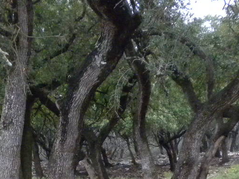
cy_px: 279
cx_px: 66
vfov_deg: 12.0
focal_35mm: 117
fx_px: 807
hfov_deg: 16.8
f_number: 3.5
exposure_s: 1/247
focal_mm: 6.6
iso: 400
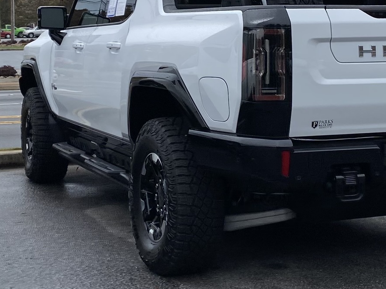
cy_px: 24
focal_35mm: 60
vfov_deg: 23.7
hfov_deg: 31.4
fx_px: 669
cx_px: 308
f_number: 1.8
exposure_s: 1/1429
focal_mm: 4.25
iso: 32
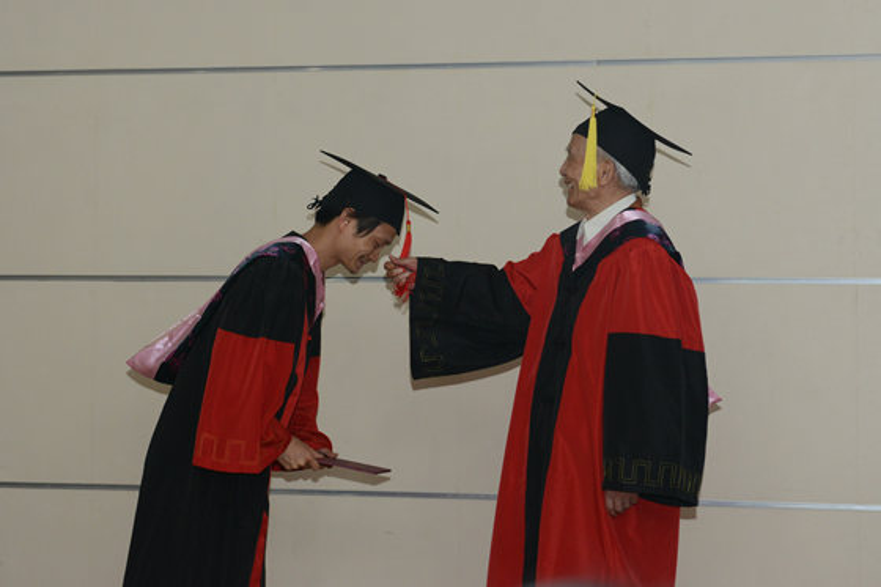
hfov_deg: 28.9
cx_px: 440
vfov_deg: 19.4
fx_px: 1712
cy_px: 294
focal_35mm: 70
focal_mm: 70
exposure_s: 1/200
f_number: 6.3
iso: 1250
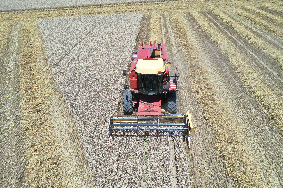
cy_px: 94
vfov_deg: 46.4
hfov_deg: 65.5
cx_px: 142
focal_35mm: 28
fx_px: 220
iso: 100
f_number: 5.6
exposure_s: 1/400
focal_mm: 10.26
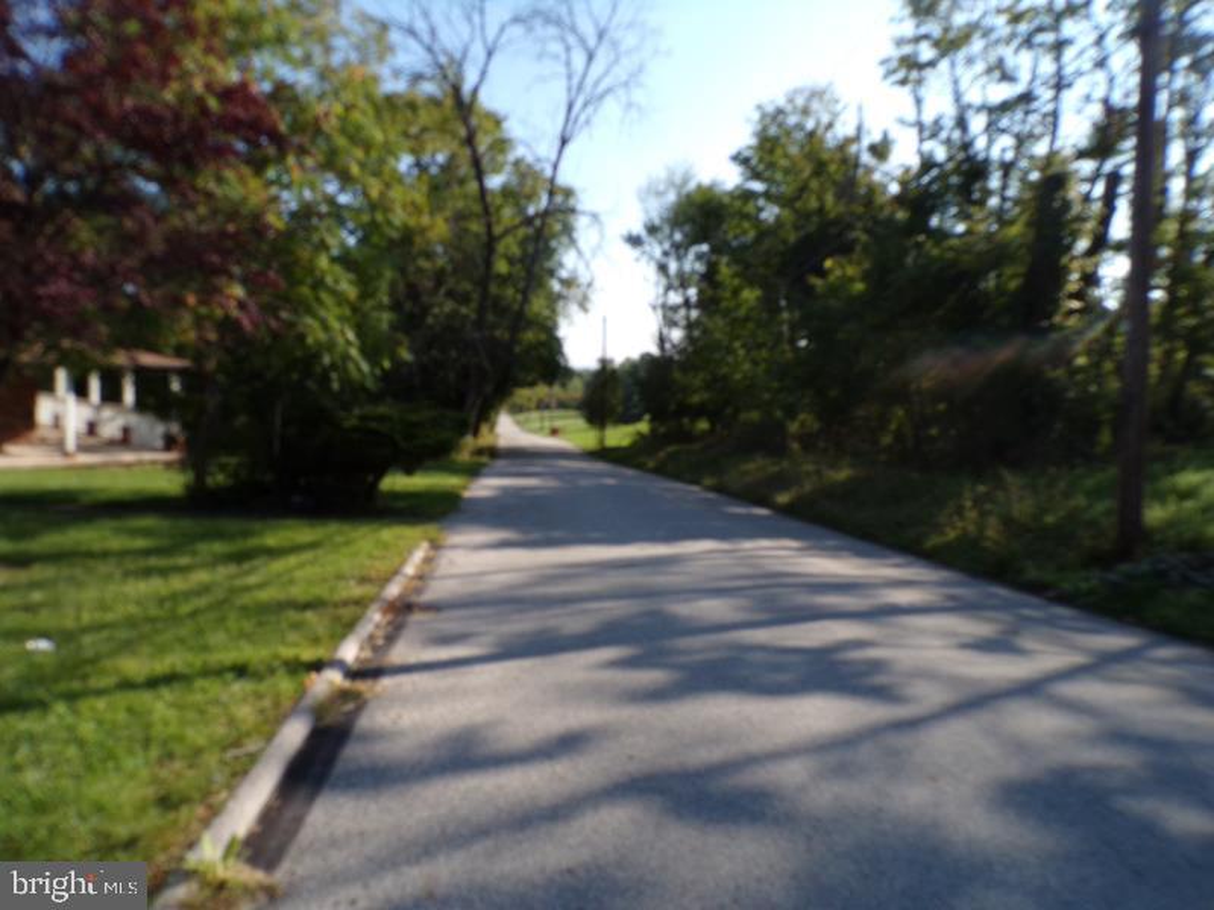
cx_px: 607
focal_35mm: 24
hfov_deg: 71.6
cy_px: 455
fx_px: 842
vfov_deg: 56.8
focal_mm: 4.3
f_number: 5.8
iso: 80
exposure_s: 1/180
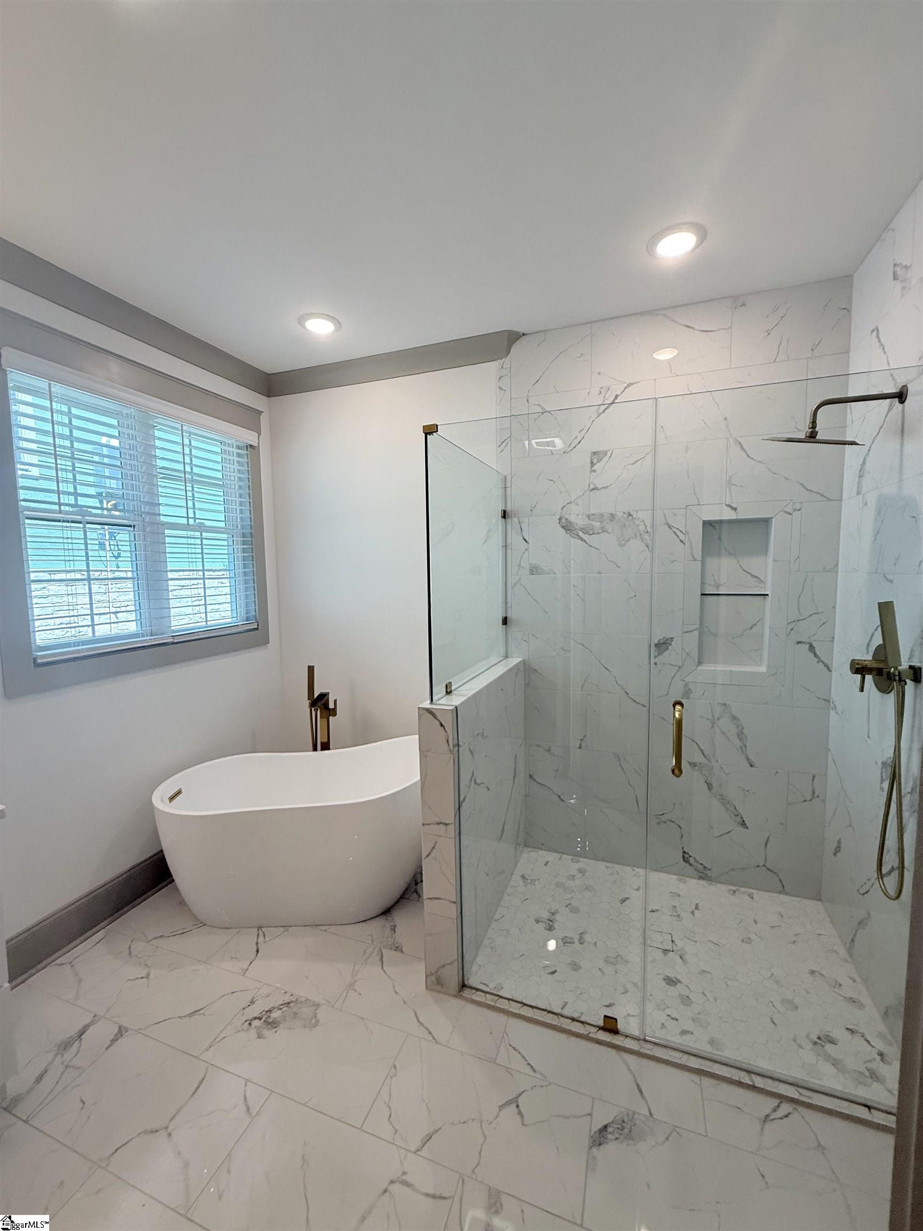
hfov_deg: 85.7
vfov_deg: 102.1
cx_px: 462
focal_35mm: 14
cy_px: 616
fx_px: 498
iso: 100
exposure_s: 1/120
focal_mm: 2.22
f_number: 2.2
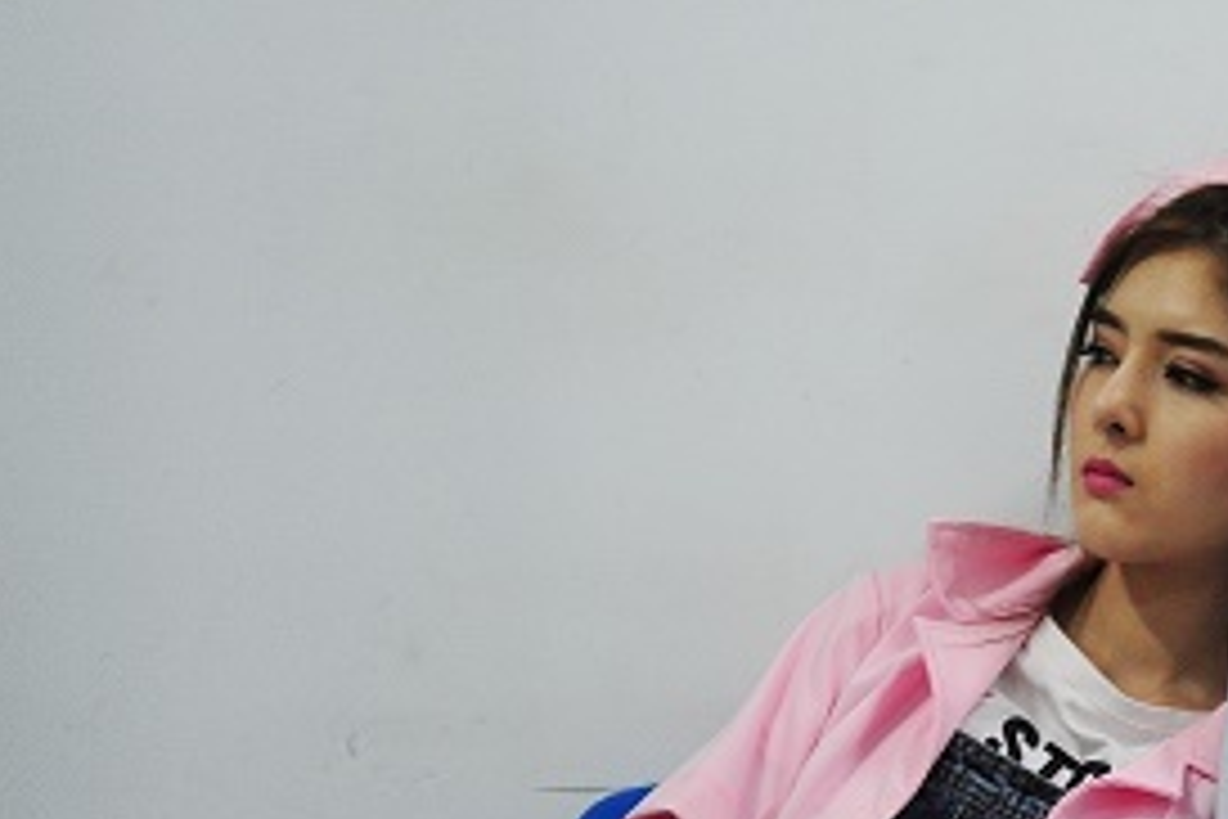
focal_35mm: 123
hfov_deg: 16.2
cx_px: 1295
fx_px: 4195
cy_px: 434
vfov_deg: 11.1
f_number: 4.2
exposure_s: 1/25
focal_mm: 56
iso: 1250
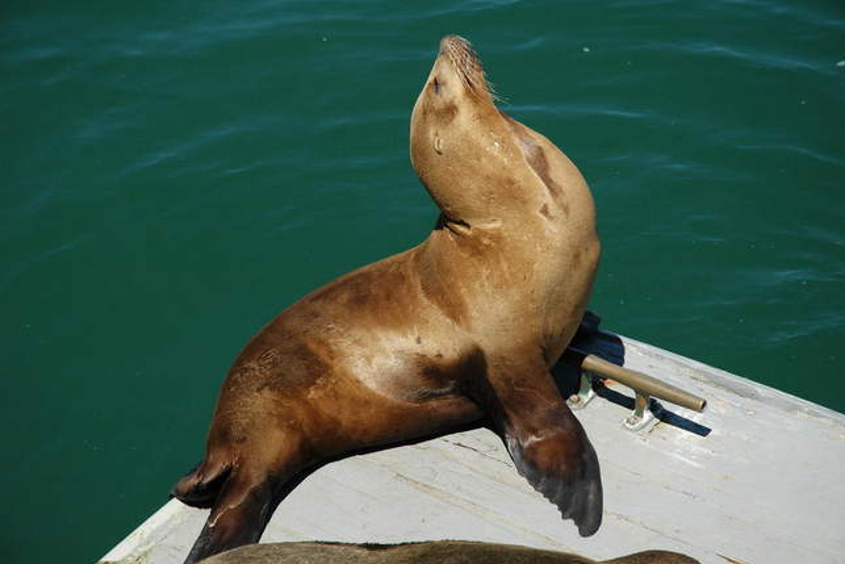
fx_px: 2488
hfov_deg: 19.3
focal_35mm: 106
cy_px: 283
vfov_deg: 12.9
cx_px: 426
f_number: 6.3
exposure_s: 1/1250
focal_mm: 70
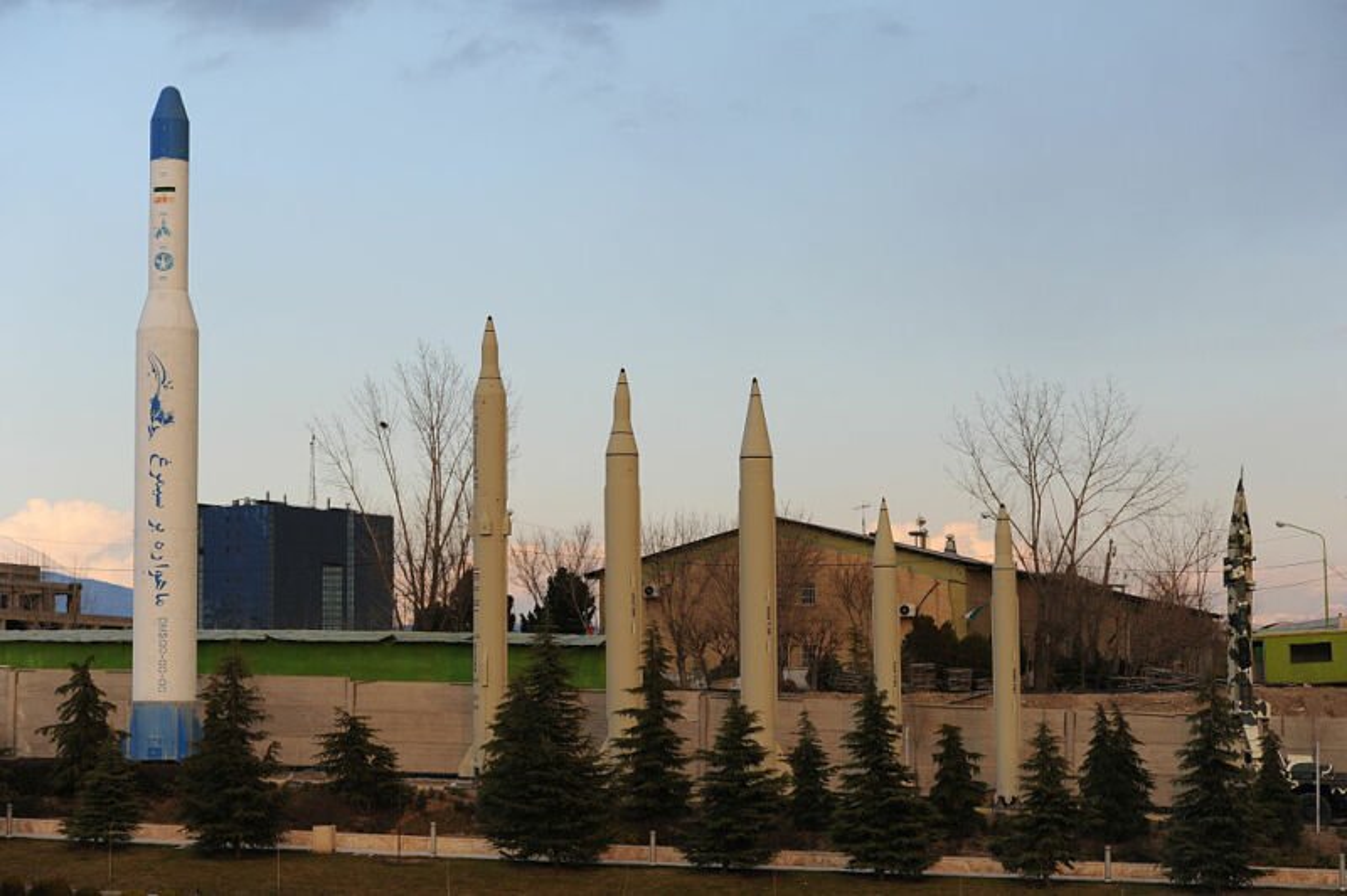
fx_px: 2991
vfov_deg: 17.0
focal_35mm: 80
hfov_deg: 25.4
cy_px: 448
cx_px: 674
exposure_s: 1/2500
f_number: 5
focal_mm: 80
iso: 1600
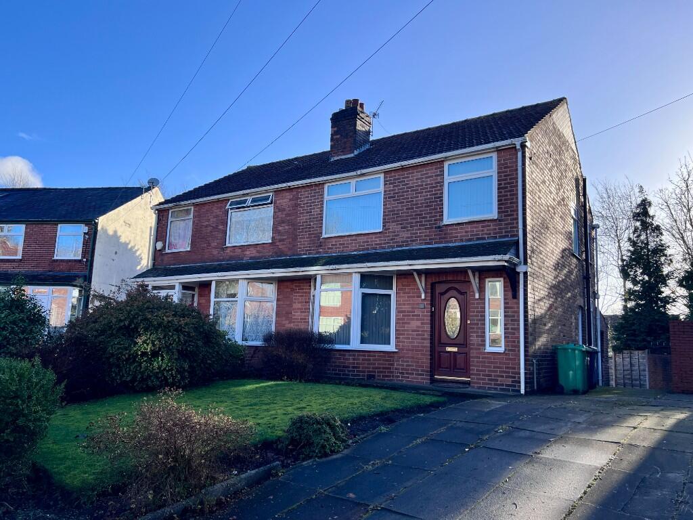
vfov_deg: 53.1
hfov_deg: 67.3
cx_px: 346
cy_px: 260
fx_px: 521
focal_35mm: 26
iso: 50
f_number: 1.5
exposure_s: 1/1808
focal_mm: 5.7
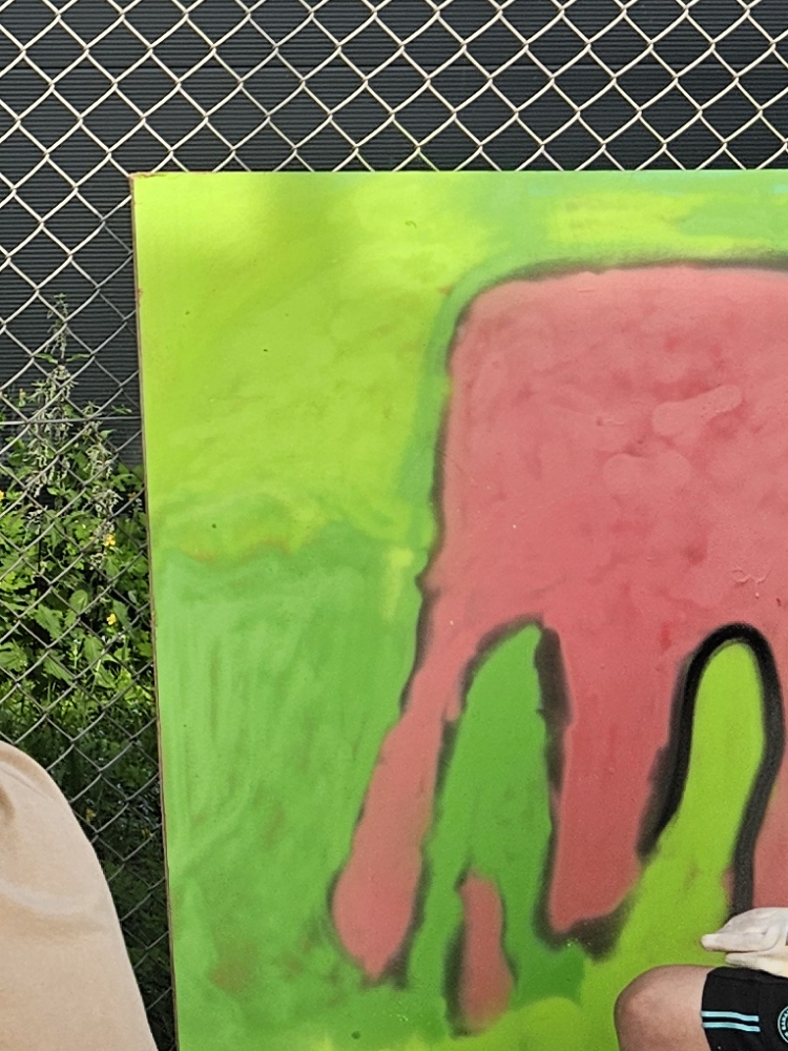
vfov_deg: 21.3
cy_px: 458
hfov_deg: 14.2
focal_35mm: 92
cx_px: -630
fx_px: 2792
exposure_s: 1/562
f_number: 1.8
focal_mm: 5.4
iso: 32
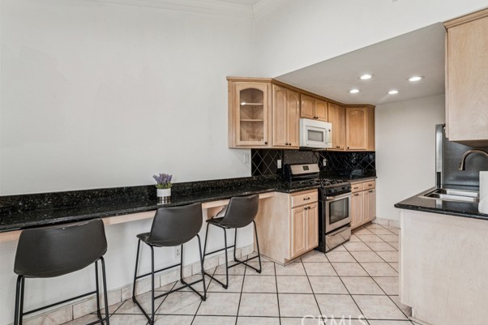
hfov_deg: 91.8
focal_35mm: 17
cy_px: 161
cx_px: 259
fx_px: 236
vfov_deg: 69.1
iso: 100
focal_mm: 16.4
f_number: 13
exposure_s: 1/4
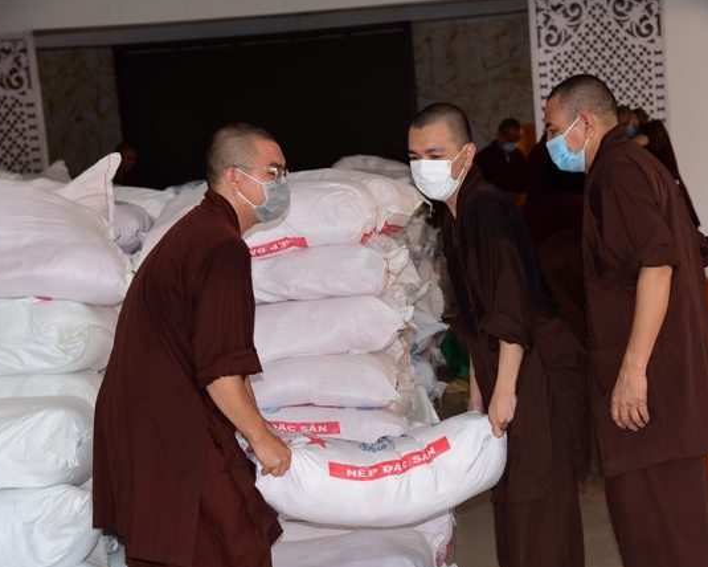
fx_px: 1865
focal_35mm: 89
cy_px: 281
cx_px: 389
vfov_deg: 17.3
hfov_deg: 21.5
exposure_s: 1/125
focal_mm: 78
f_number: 5.6
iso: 400
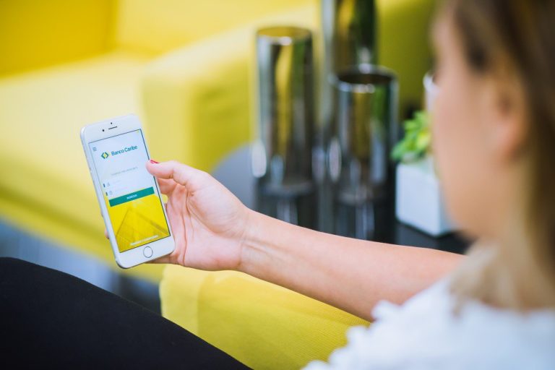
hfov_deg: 23.9
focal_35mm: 85
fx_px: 1310
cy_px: 185
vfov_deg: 16.1
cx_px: 278
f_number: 1.8
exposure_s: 1/500
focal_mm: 85
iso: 1000
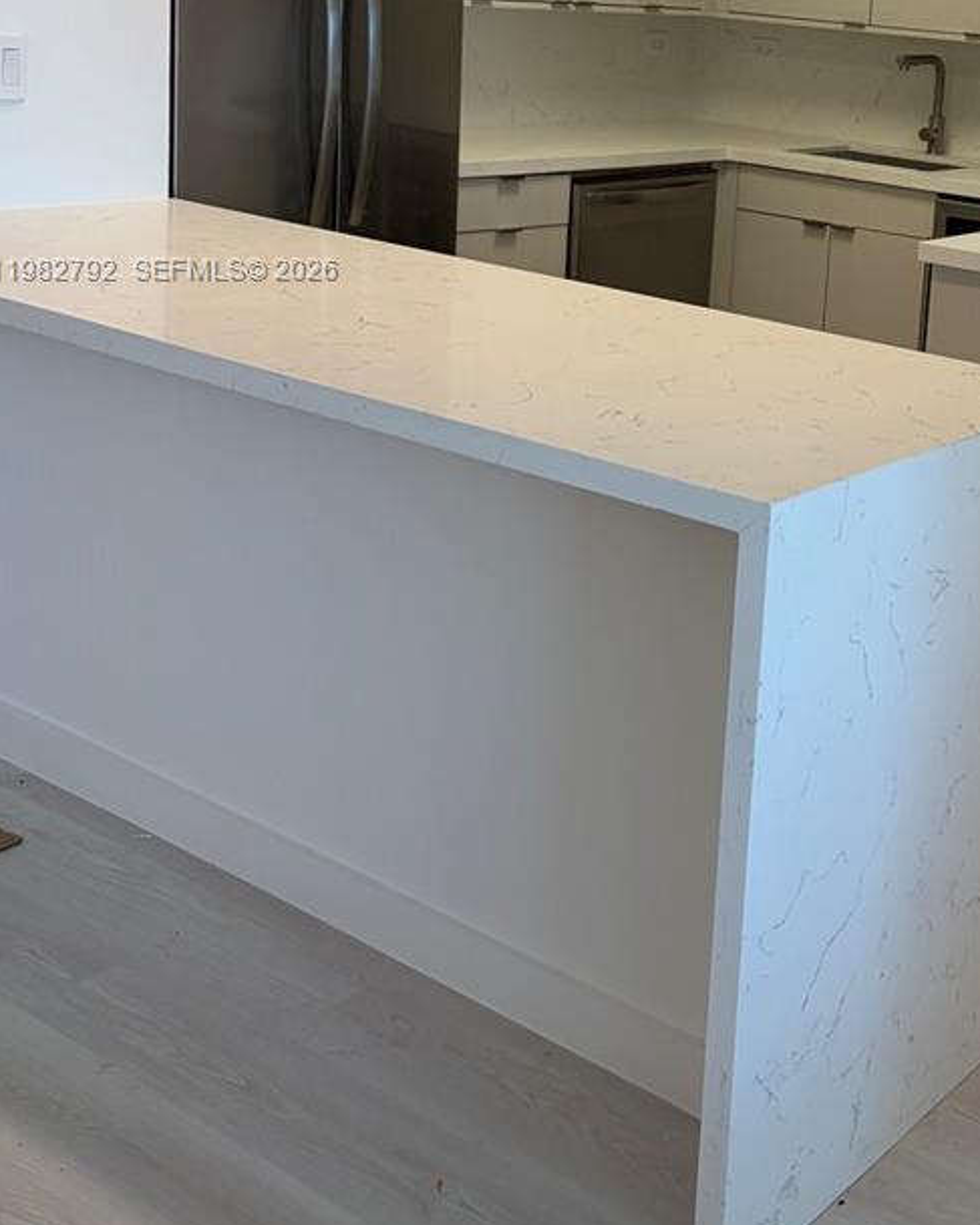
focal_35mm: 50
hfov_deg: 29.1
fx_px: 1813
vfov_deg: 36.3
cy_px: 272
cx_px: 869
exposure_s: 1/217
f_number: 1.6
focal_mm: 5.96
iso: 100
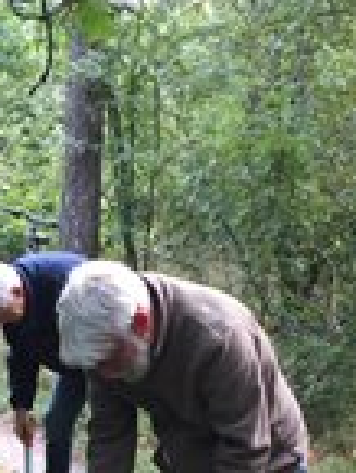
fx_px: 1095
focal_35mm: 80
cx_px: 124
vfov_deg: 22.3
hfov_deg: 18.4
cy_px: 581
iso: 40
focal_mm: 4.15
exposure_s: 1/33
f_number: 2.2
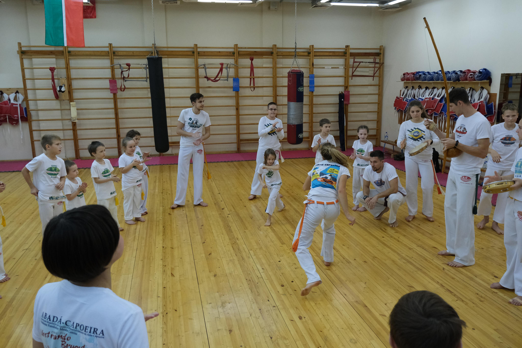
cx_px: 261
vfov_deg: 43.6
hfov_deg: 61.9
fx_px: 435
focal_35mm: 30
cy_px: 174
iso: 2500
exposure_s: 1/320
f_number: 4
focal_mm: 19.7
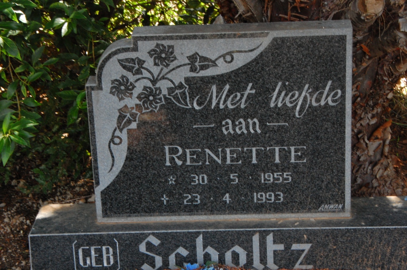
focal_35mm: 105
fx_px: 1186
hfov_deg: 19.5
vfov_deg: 13.0
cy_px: 135
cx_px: 204
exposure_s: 1/30
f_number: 18
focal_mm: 70
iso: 1100
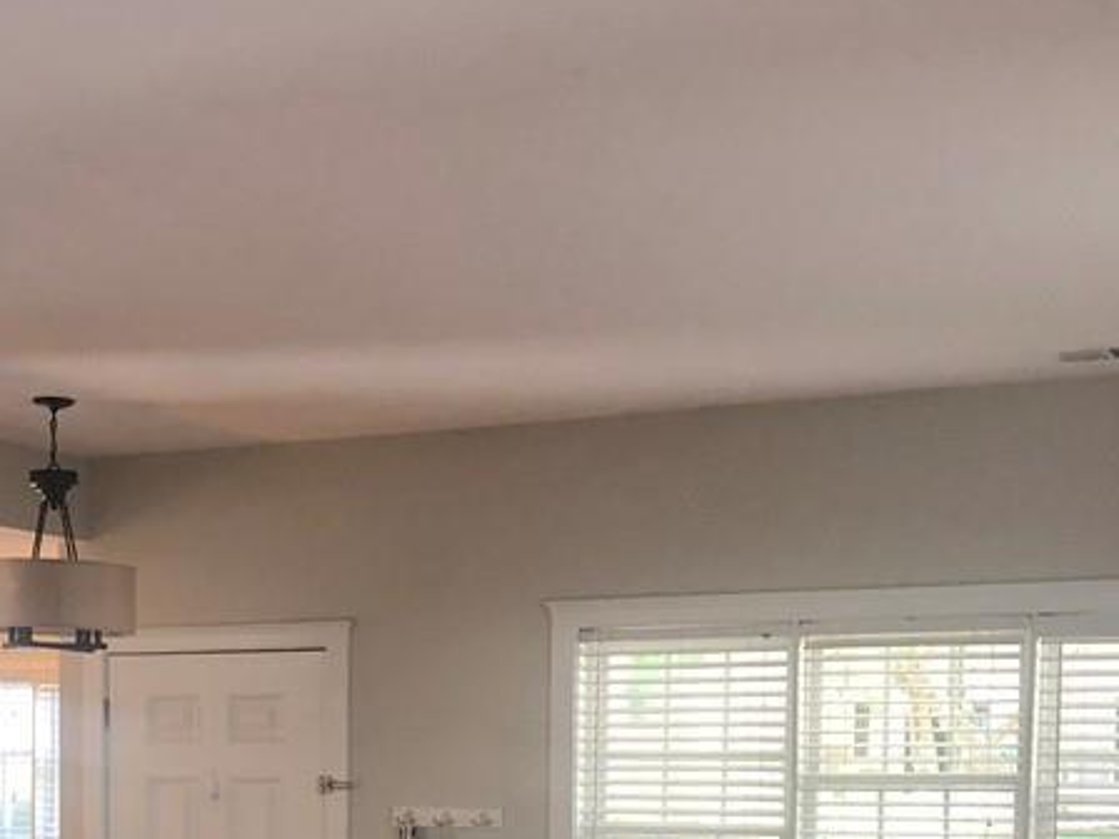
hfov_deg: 30.0
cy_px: 906
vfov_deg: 21.8
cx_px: 340
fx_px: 2069
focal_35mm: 64
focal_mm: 3.99
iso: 40
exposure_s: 1/30
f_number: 1.8
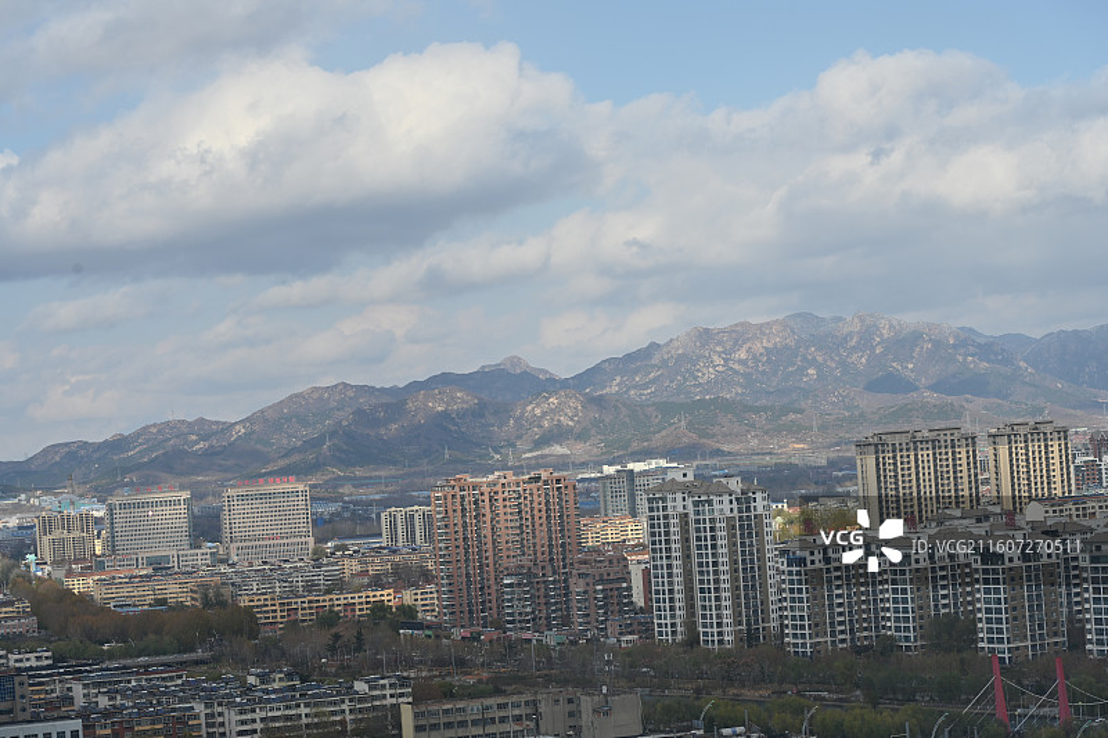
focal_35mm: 86
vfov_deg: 15.9
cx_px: 554
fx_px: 2646
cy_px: 369
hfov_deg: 23.6
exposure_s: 1/200
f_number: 8
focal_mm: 86
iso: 64
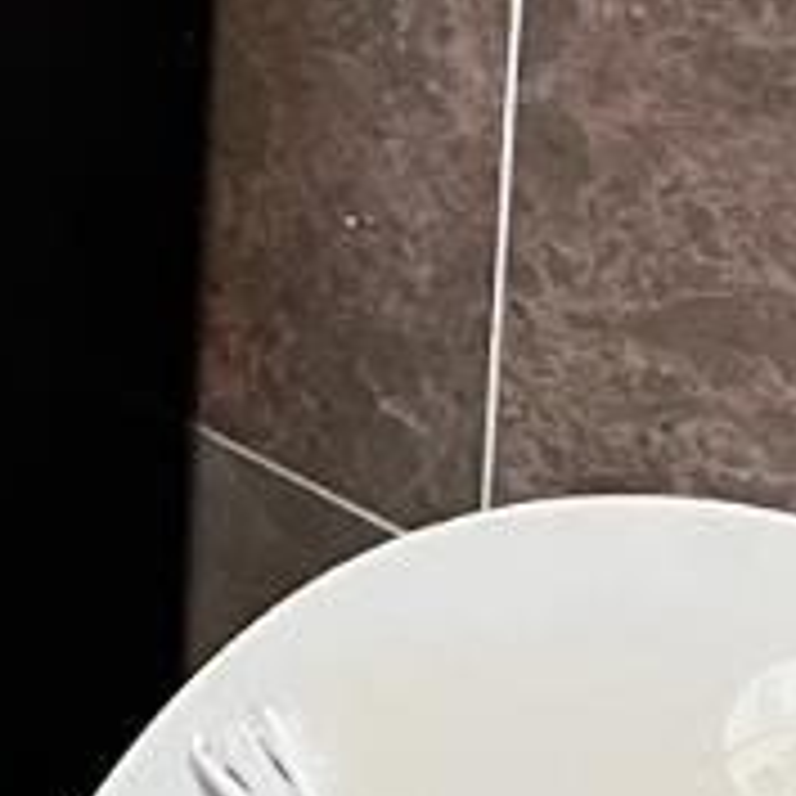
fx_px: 5073
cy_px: -1684
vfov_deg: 7.7
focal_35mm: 195
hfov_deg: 7.4
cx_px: -1938
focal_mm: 5.7
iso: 100
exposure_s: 1/60
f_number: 1.5
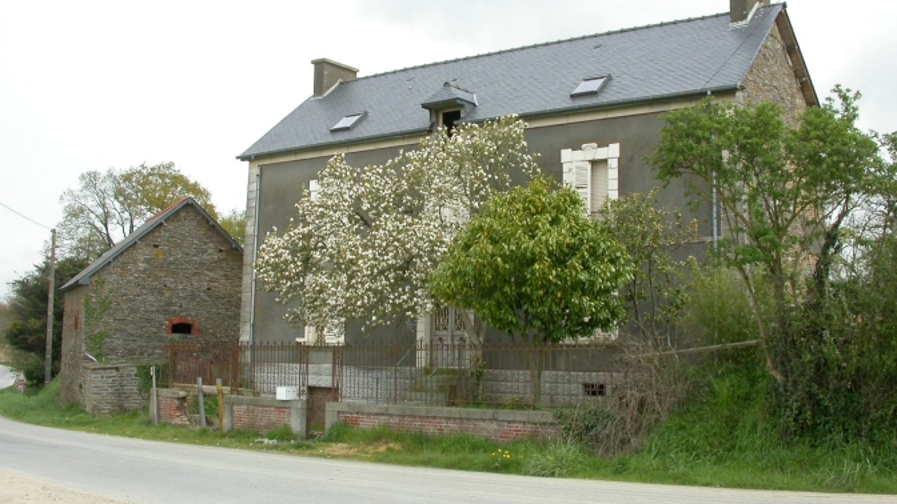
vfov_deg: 28.3
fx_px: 999
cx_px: 448
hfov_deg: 48.4
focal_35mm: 42
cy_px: 213
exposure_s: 1/253
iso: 100
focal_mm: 7.85
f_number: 6.7
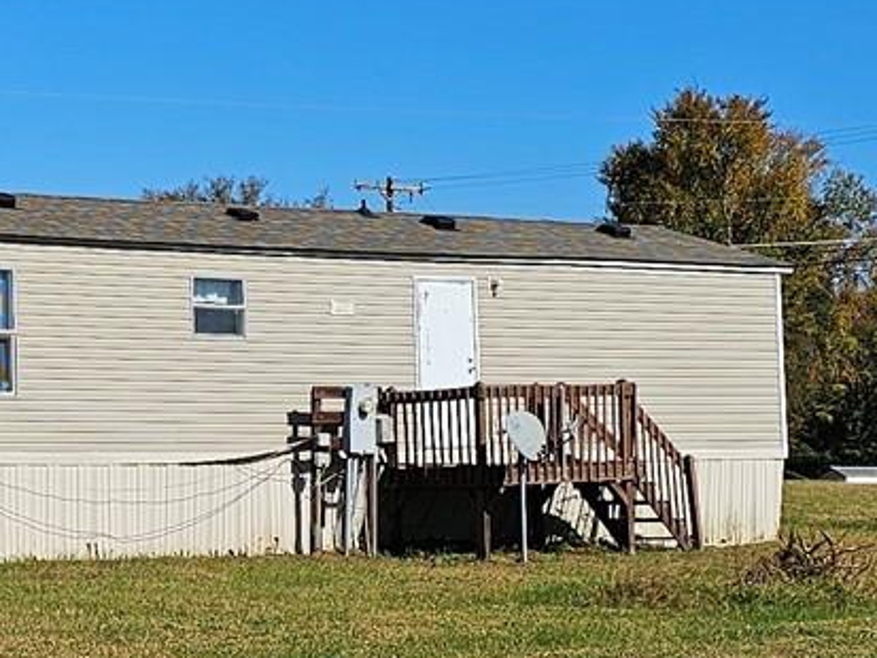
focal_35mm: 114
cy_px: 314
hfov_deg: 16.8
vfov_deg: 13.0
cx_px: -74
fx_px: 2889
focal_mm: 6.3
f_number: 1.7
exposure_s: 1/1645
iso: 12
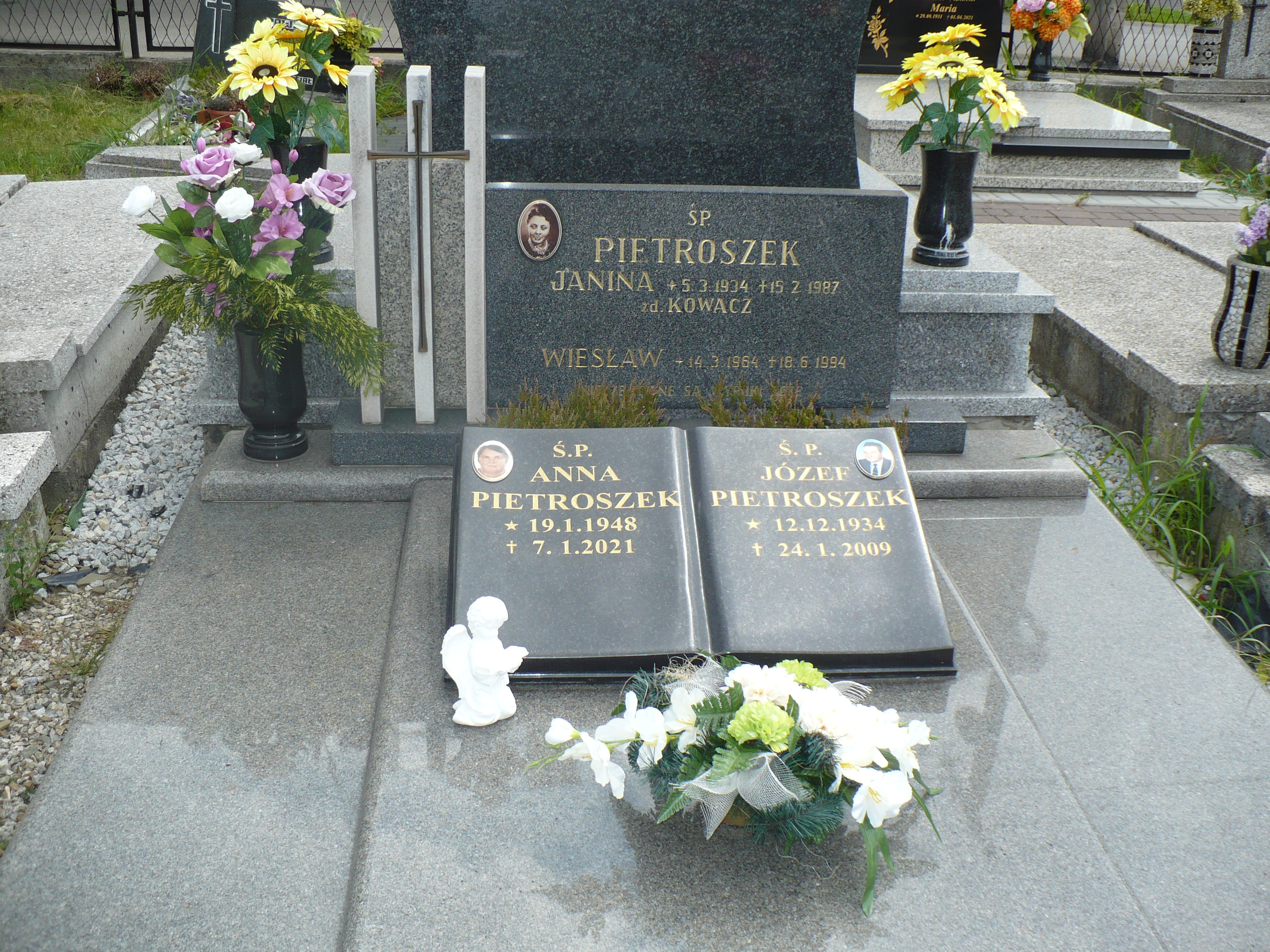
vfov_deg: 38.7
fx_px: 1357
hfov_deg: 50.1
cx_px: 635
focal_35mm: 37
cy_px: 476
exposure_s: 1/640
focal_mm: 6.1
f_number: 2.8
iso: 100
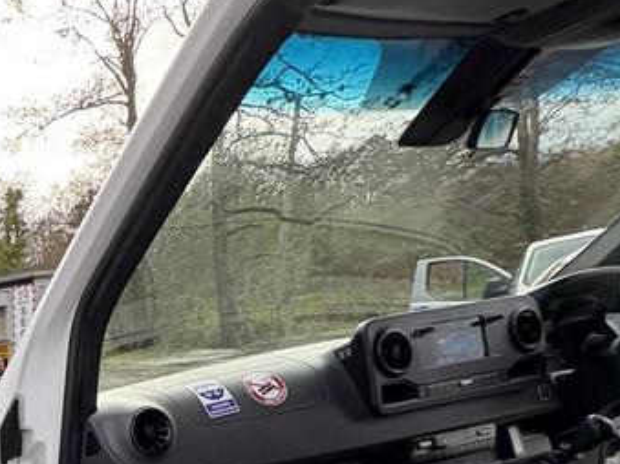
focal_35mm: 37
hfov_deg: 35.0
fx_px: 662
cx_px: -183
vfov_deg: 32.5
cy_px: 546
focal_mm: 2.22
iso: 64
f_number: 2.2
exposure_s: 1/158
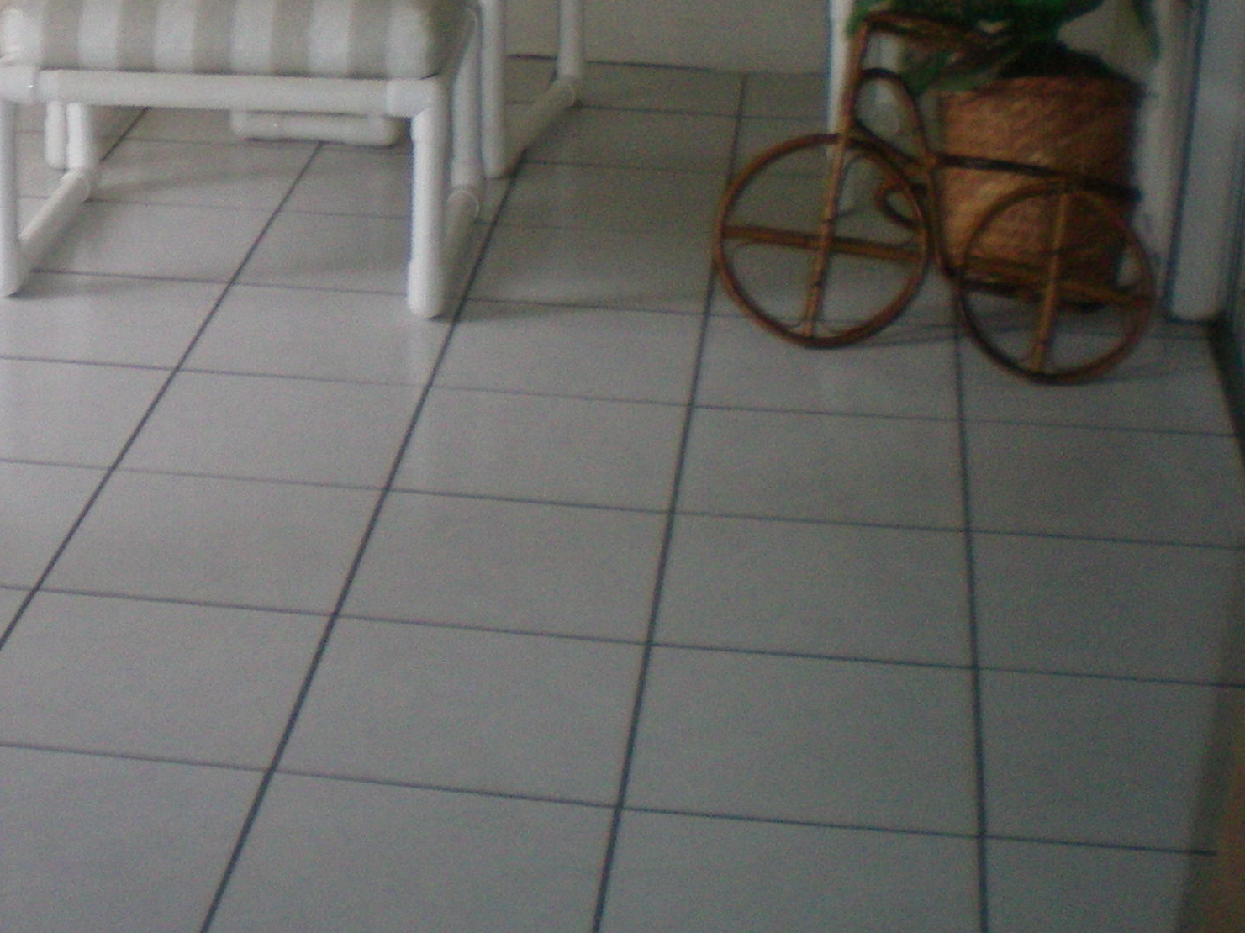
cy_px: 97
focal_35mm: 77
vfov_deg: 18.8
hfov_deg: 24.9
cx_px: 242
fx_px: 2769
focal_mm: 6.3
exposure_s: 1/60
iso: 125
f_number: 3.1
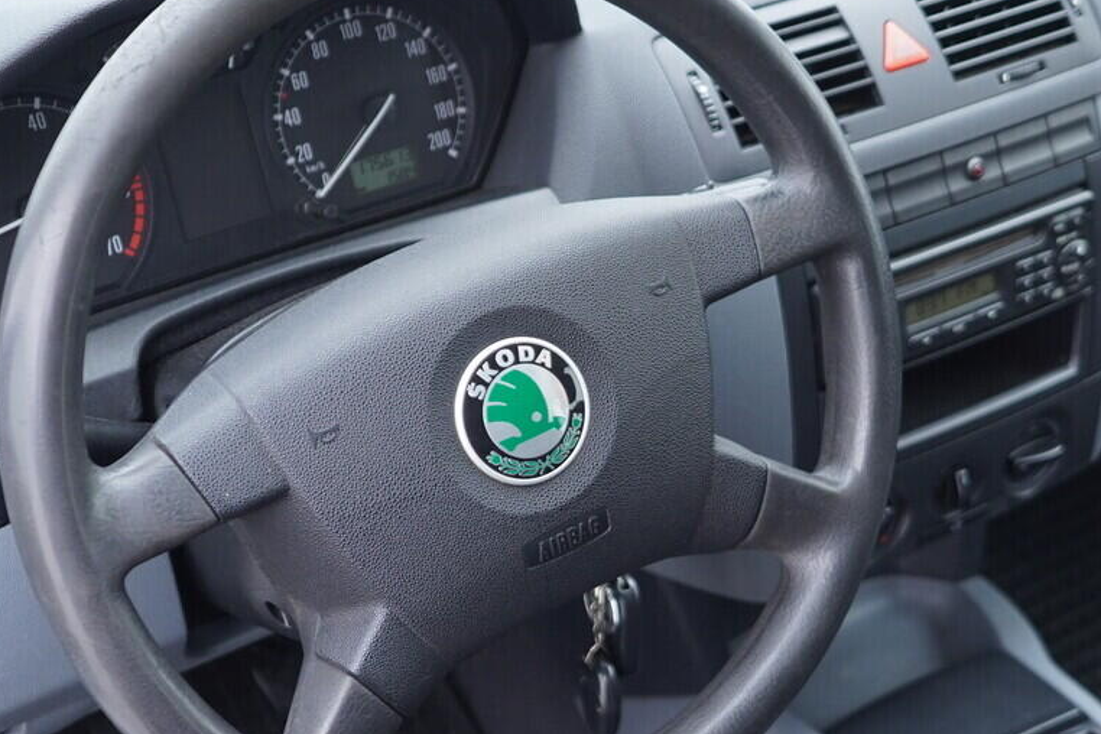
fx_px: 2080
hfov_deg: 29.6
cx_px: 640
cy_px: 452
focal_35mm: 68
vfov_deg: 20.0
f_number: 2.8
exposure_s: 1/40
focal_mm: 24
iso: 400
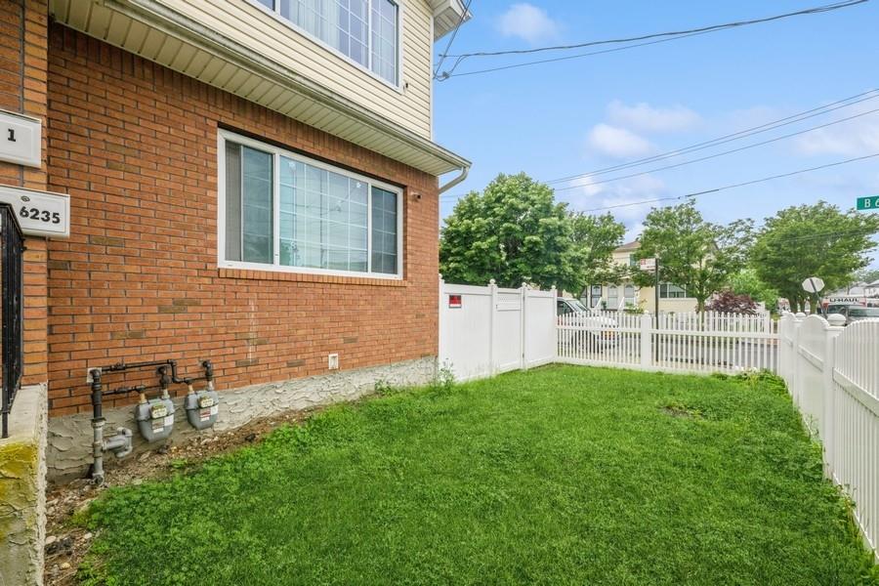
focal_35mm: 14
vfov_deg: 81.2
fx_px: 342
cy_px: 293
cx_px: 440
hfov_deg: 104.3
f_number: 11
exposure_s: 1/200
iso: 400
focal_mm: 14
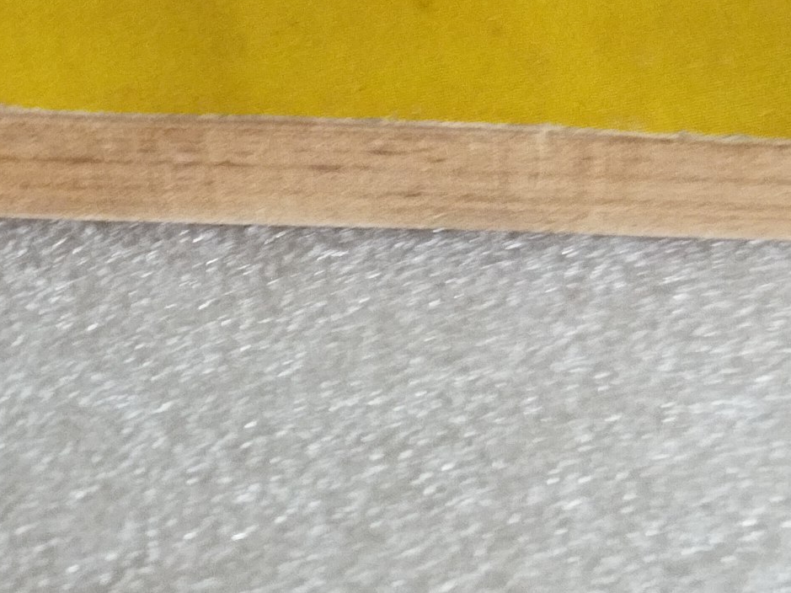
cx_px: -119
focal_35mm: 115
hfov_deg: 16.5
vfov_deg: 12.9
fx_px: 2627
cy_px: 355
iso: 163
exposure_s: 1/50
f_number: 1.79
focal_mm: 4.71
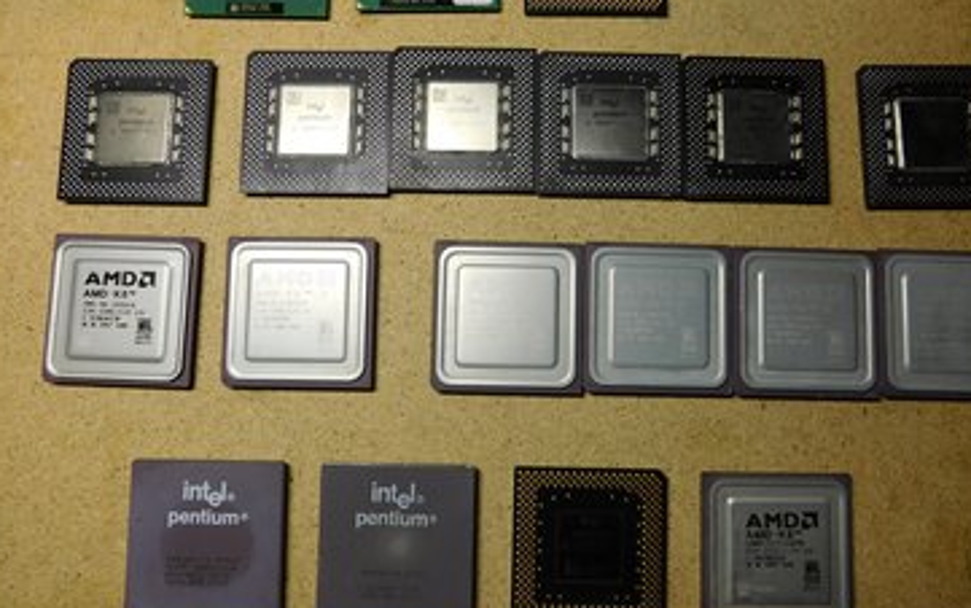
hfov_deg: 68.3
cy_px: 264
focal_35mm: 27
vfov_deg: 46.0
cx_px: 508
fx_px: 715
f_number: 3
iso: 125
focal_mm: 4
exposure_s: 1/100
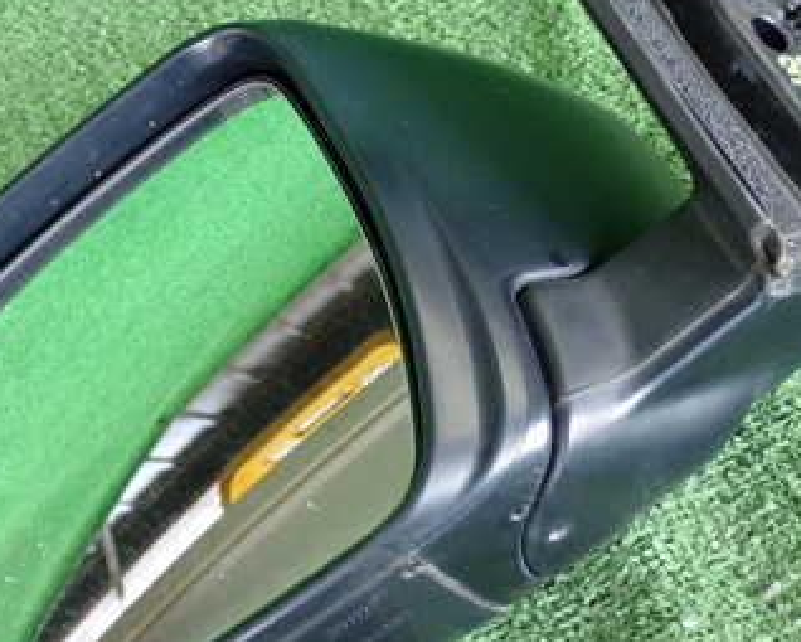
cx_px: 418
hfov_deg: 23.5
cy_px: 305
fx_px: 1922
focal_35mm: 81
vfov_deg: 19.0
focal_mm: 7.84
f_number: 2.9
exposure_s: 1/125
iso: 800
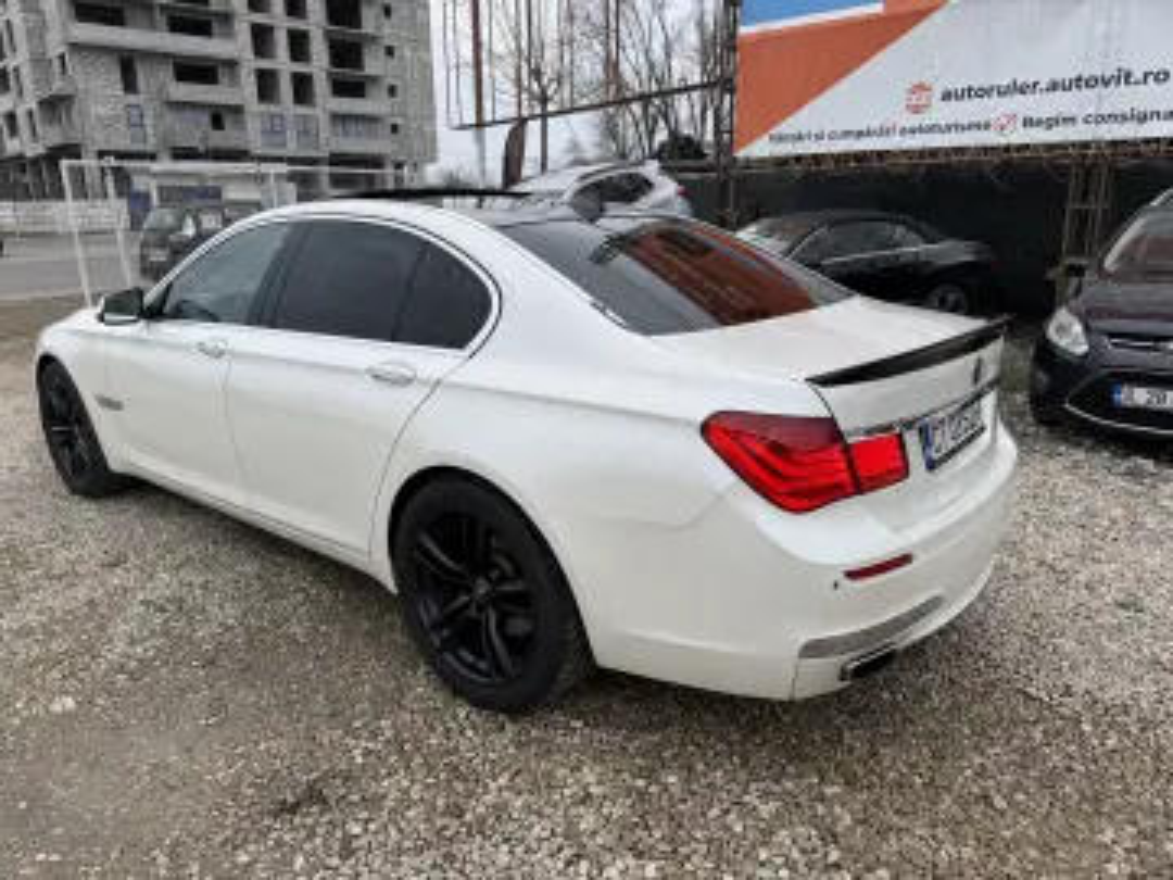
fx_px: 813
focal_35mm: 24
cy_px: 440
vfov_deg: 56.8
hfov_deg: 71.6
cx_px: 586
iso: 80
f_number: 1.78
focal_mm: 6.76
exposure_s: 1/1091
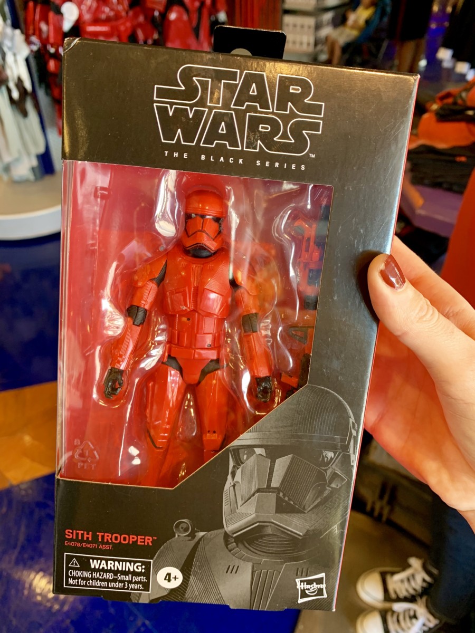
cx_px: 238
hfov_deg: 53.1
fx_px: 476
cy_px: 316
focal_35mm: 26
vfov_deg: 67.3
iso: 160
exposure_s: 1/60
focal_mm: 4.25
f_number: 1.8
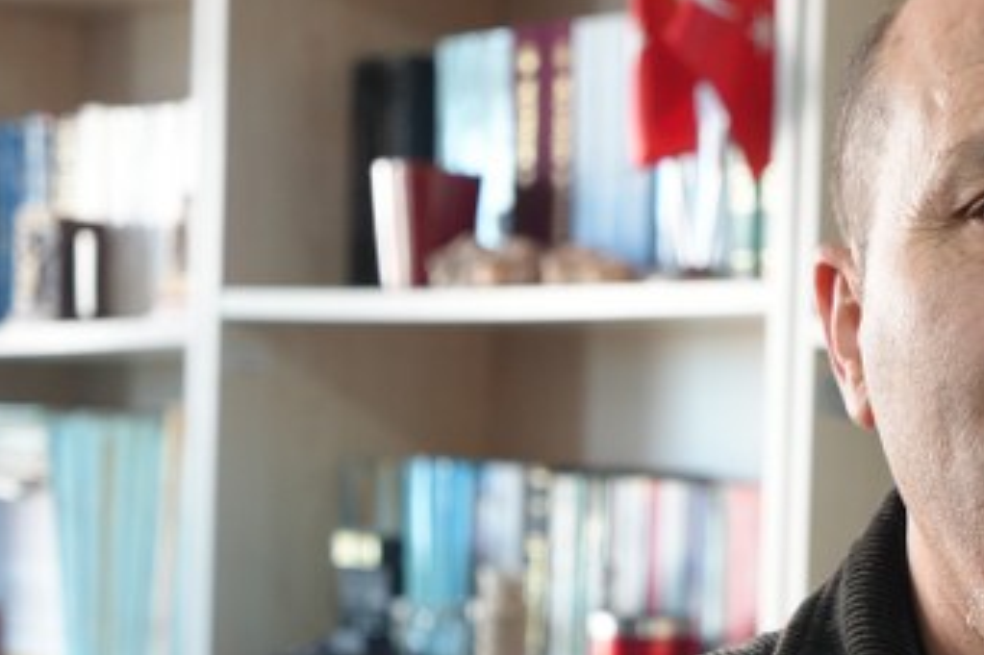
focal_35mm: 101
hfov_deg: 19.3
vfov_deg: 13.4
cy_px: 555
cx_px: 1123
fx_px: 2759
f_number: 4
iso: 2000
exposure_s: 1/160
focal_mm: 43
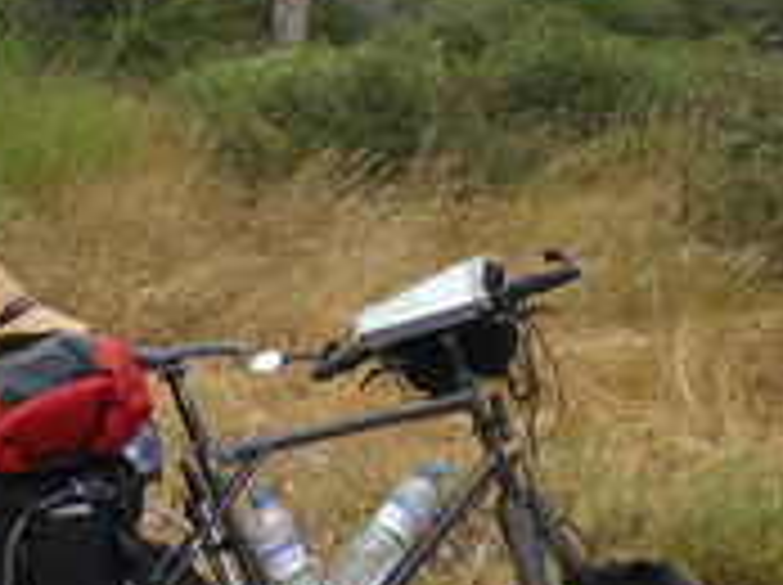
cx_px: 220
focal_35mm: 98
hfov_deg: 19.9
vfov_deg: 15.0
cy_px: 112
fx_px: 2214
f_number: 4.6
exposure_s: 1/320
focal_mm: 6.3
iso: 64
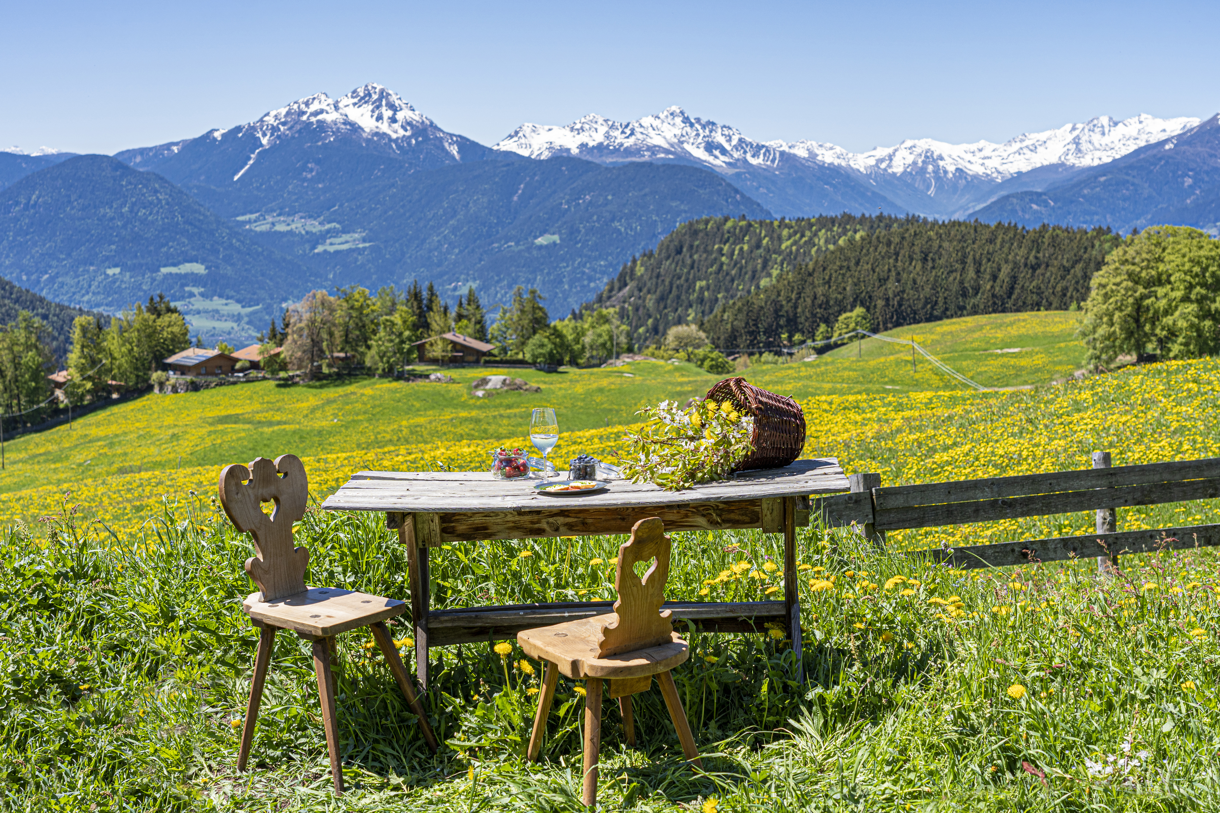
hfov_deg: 37.5
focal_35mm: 53
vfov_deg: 25.5
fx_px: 1796
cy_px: 406
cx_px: 610
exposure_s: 1/640
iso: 200
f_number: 6.3
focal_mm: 53
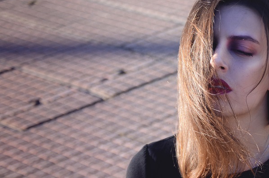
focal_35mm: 151
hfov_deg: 13.5
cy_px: 118
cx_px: 218
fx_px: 1126
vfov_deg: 9.0
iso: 200
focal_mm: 60
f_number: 5.6
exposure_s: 1/500
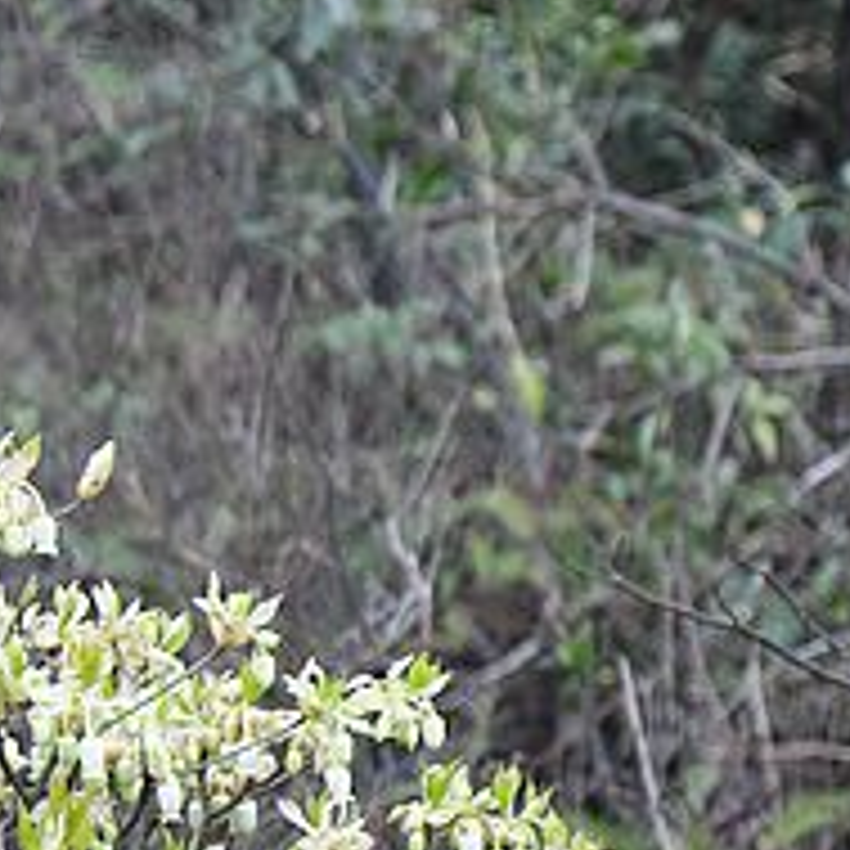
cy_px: 614
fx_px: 9279
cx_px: -751
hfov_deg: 5.2
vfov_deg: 5.2
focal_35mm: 334
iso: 400
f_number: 5.3
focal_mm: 62
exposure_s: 1/100
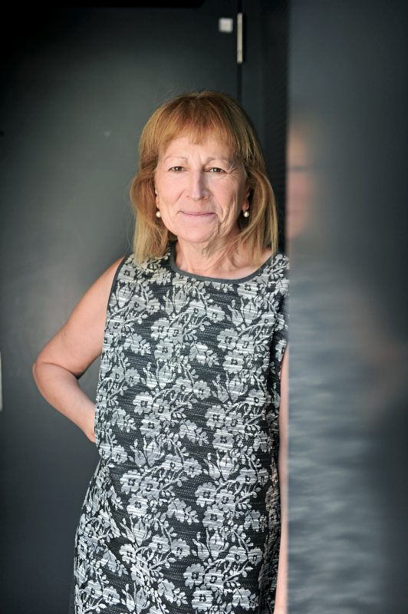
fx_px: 817
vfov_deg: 41.1
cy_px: 307
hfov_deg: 28.0
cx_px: 204
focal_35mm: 48
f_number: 2.8
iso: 640
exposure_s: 1/160
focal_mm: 48
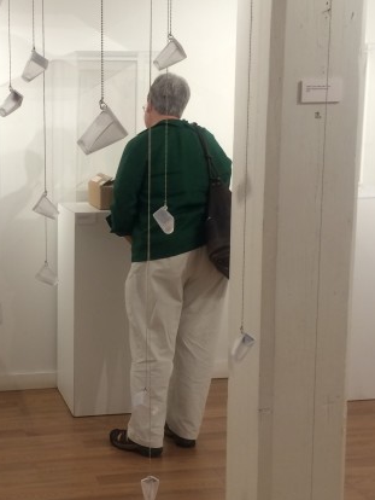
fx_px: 808
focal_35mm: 56
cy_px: 251
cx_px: 40
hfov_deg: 25.3
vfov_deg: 34.3
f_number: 2.2
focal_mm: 4.15
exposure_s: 1/30
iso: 80
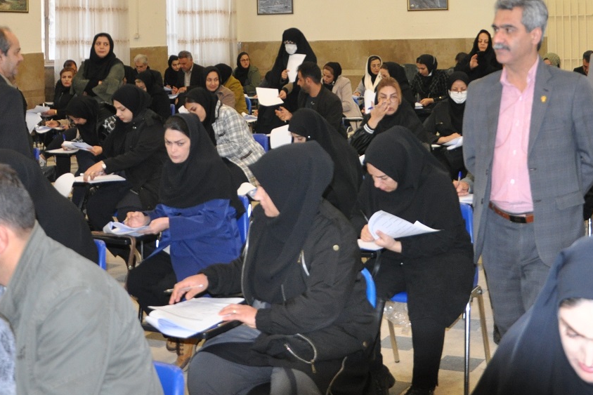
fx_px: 988
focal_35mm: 60
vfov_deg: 22.1
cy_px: 38
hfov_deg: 33.2
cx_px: 374
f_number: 4
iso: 800
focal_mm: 21
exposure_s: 1/100
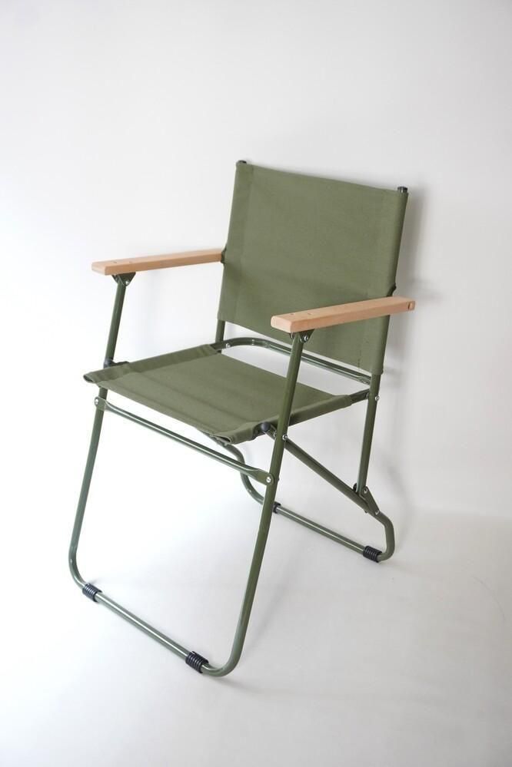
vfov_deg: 45.0
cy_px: 384
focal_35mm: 44
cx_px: 256
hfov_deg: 30.8
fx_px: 928
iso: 1000
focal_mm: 29
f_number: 4.5
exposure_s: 1/50
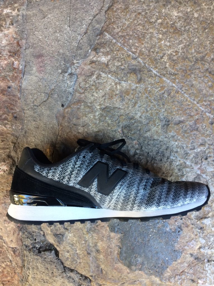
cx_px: 107
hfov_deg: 48.2
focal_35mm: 29
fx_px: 239
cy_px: 143
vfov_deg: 61.7
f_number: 2.2
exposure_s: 1/33
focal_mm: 4.15
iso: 64
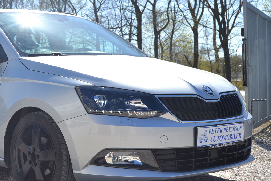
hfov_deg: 28.2
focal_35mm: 70
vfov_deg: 19.5
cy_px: 99
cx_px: 54
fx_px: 527
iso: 100
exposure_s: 1/250
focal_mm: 28
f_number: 8
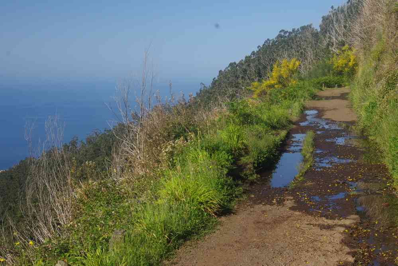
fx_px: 630
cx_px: 199
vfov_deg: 23.8
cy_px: 133
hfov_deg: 35.1
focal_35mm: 57
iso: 200
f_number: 11
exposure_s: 1/100
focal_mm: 38
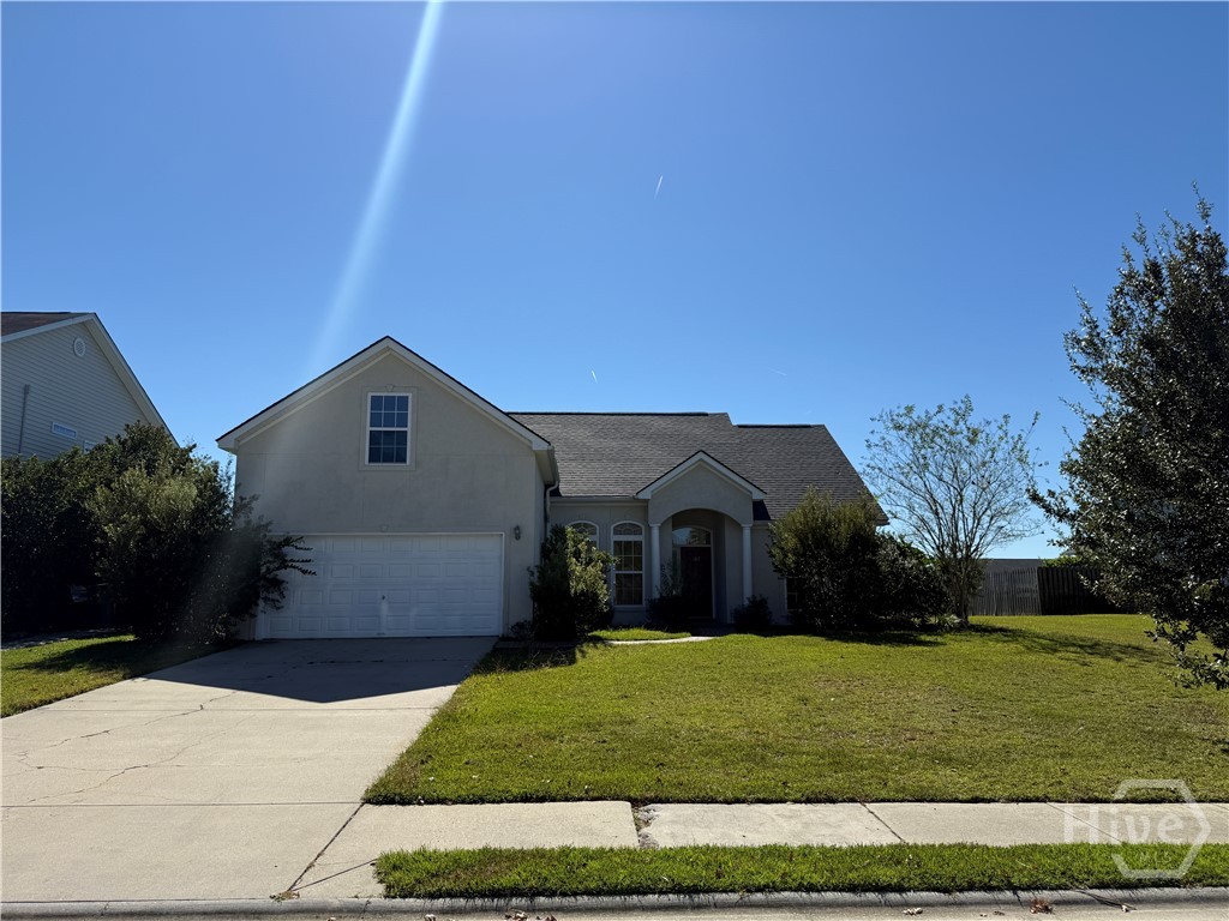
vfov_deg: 56.8
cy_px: 460
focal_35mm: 24
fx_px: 852
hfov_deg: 71.6
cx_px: 614
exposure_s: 1/6711
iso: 80
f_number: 1.78
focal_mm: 6.76
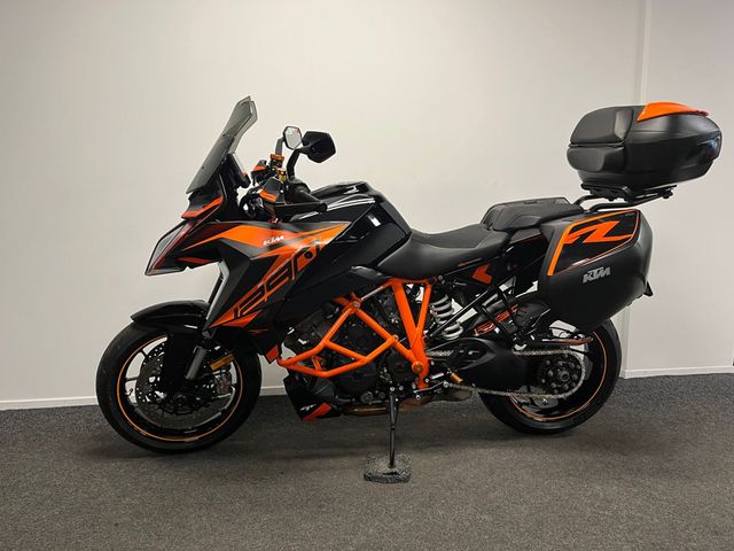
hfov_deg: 67.3
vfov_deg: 53.1
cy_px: 276
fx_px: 551
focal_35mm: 26
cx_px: 367
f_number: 1.6
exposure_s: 1/50
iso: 80
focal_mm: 5.1
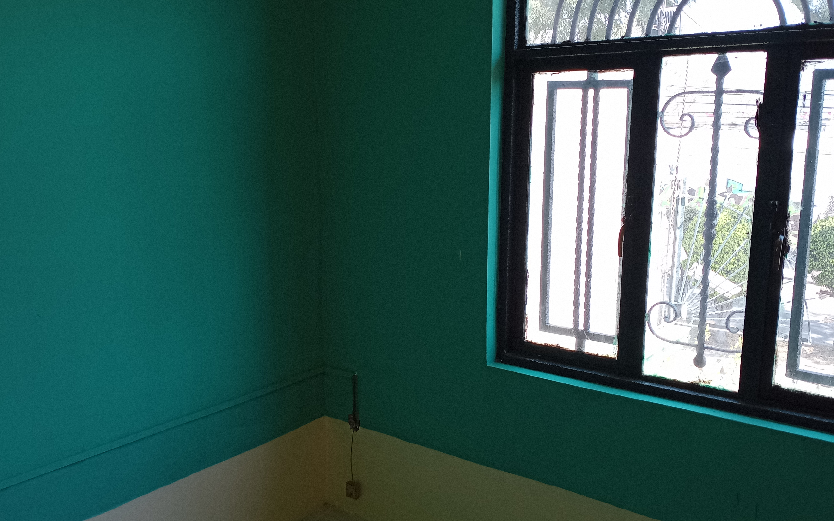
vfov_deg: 36.3
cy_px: 278
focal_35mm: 35
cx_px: 420
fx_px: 796
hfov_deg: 55.3
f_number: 1.8
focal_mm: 4.05
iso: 115
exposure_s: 1/50
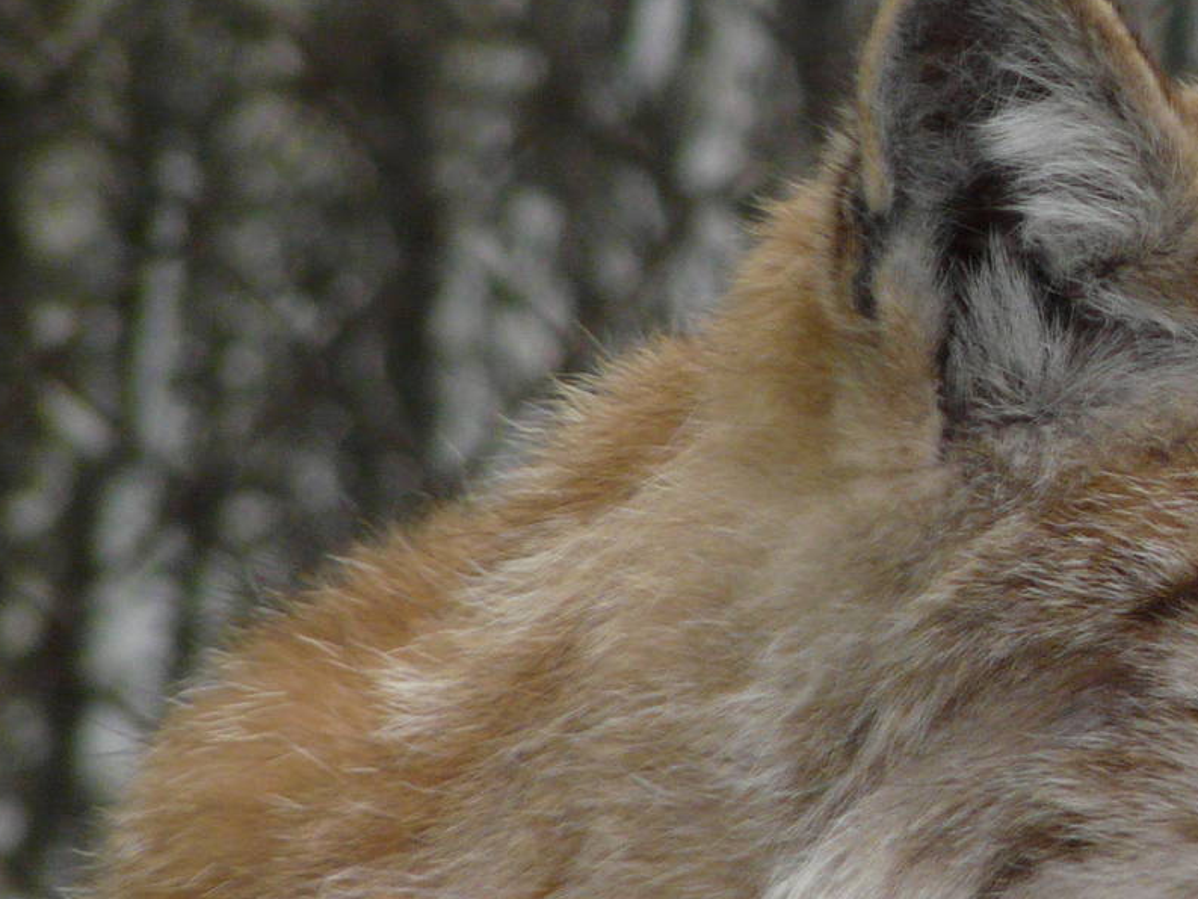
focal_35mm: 1188
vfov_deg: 1.3
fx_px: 41121
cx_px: 1112
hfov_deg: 1.7
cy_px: 548
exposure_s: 1/200
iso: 200
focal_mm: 75.9
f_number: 4
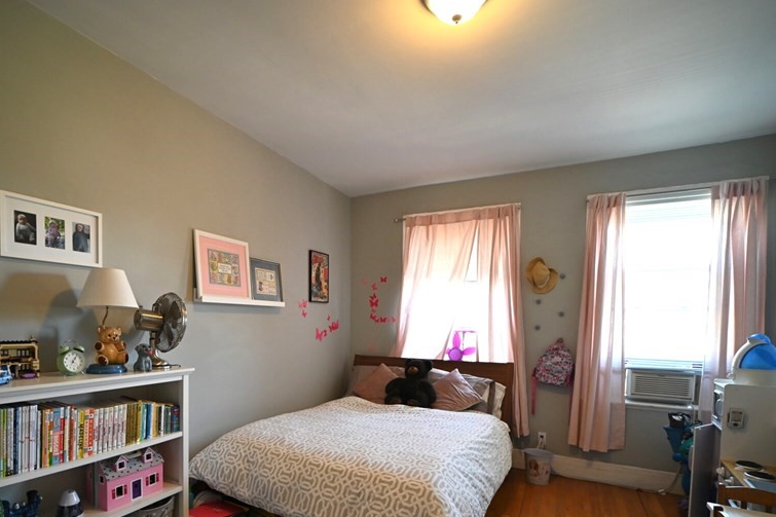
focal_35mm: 19
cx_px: 331
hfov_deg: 86.3
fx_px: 409
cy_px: 335
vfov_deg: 63.3
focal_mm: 14
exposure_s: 1/125
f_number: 2.8
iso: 900
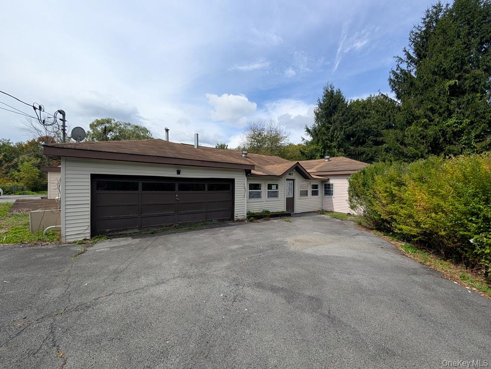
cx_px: 246
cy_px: 184
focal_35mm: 12
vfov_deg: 94.6
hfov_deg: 110.5
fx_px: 170
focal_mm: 2.02
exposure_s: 1/2545
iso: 57
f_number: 1.7
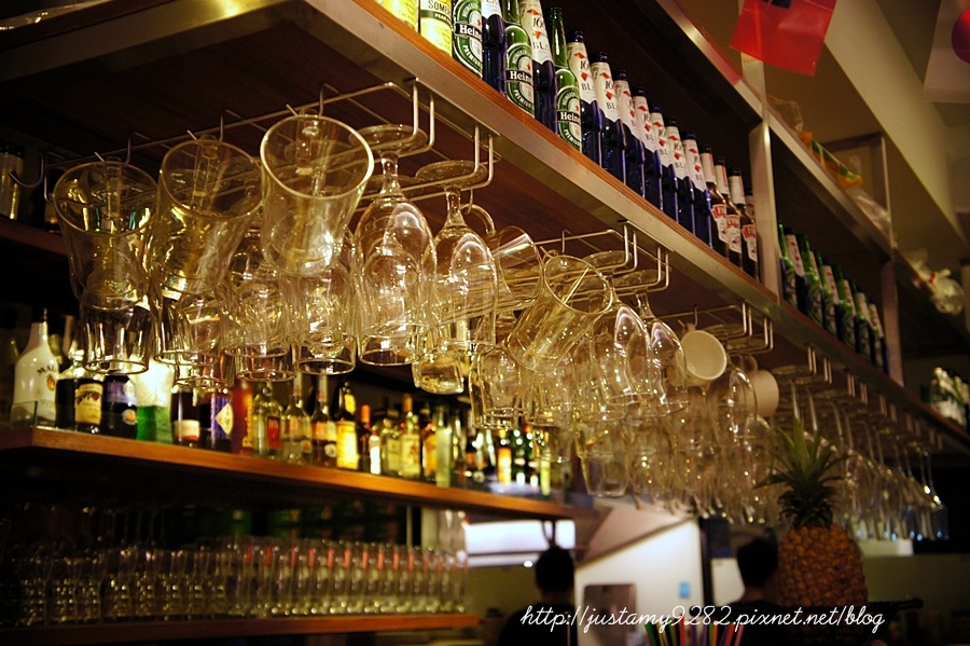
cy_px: 323
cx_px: 485
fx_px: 1252
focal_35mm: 46
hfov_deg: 42.3
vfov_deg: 28.9
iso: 1250
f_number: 4.5
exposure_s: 1/50
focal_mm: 31
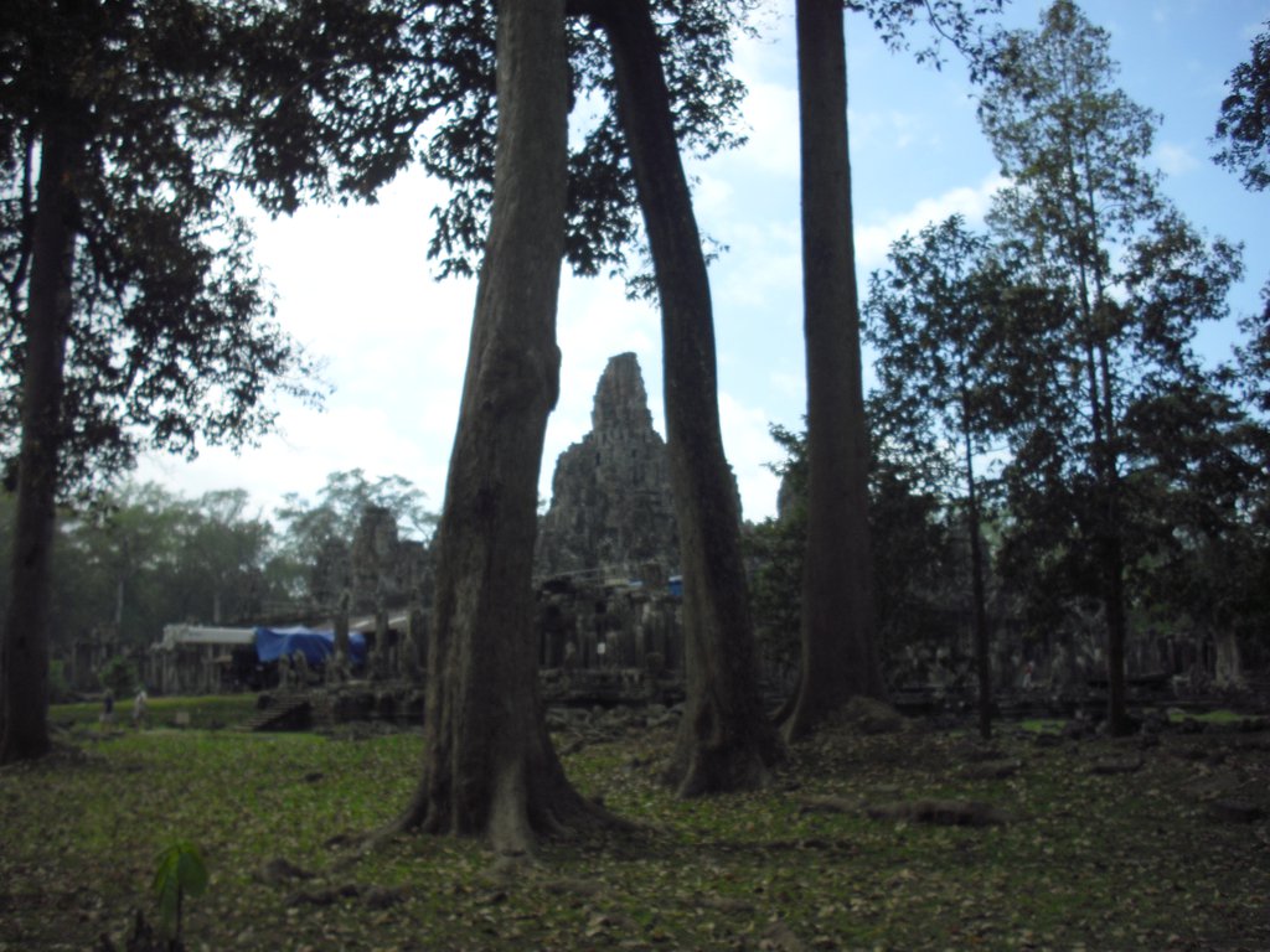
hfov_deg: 49.0
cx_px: 635
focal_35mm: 38
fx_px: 1394
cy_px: 476
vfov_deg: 37.7
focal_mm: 6.2
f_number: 8
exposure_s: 1/100
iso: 100
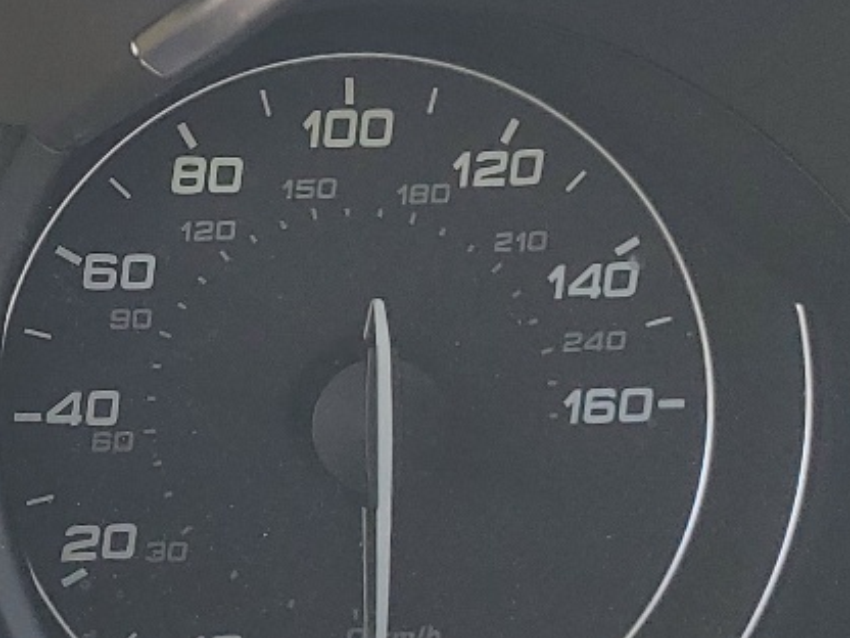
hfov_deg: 17.5
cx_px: -460
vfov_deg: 14.8
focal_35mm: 100
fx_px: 2456
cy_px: 227
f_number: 1.5
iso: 50
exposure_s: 1/175
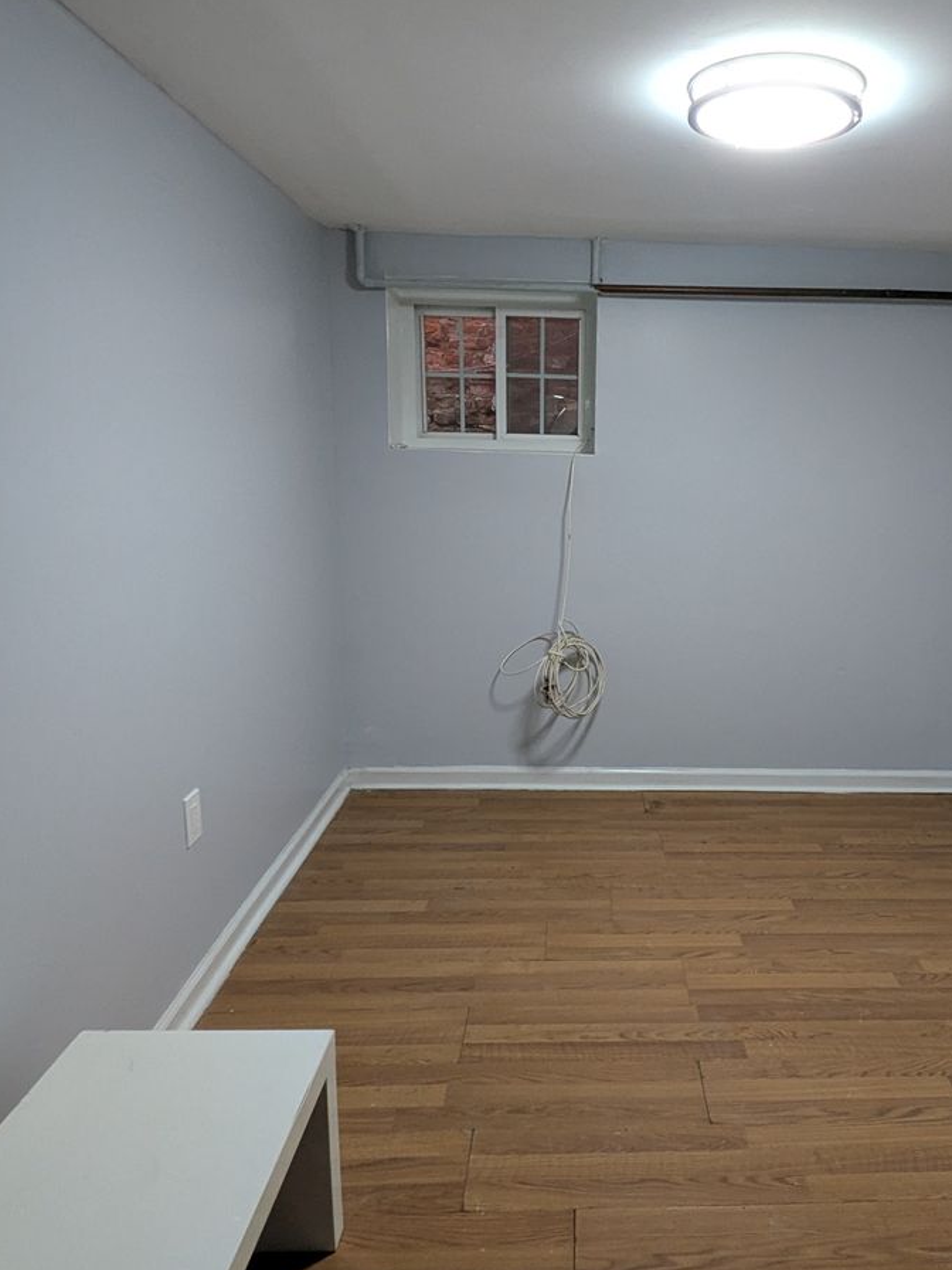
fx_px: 917
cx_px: 632
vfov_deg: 69.4
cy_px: 626
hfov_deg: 53.8
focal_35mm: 25
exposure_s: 1/24
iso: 87
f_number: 2.2
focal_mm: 1.83
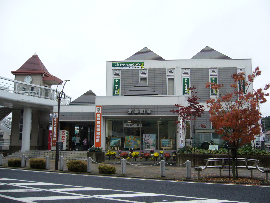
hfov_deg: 52.6
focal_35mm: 35
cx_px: 135
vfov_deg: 40.7
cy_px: 102
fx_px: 273
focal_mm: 5.8
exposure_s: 1/250
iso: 80
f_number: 2.8
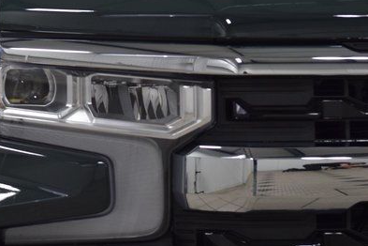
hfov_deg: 12.0
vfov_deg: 8.0
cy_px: 143
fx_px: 1748
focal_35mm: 171
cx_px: 80
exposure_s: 1/125
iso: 1600
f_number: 6.3
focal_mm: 70
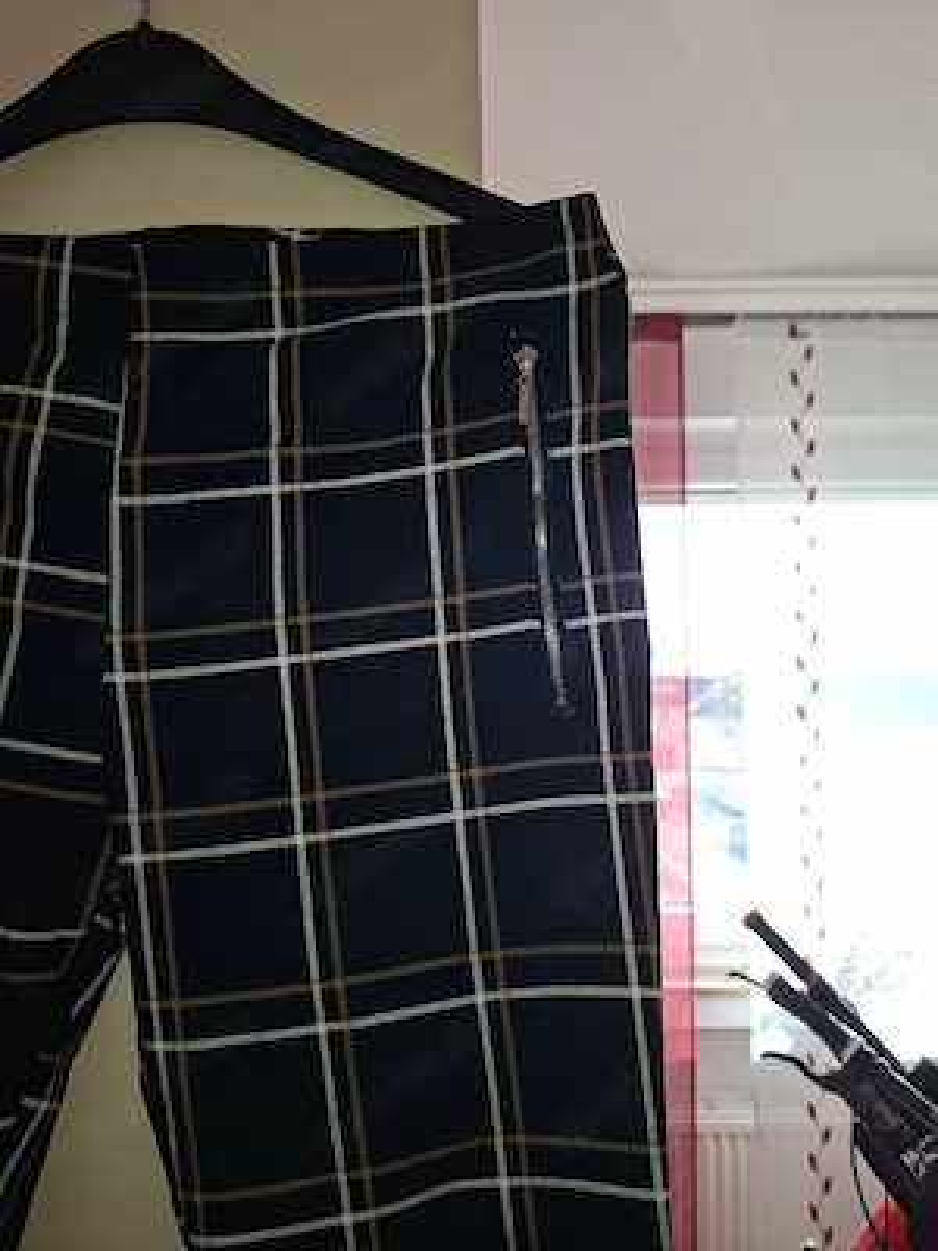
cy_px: 626
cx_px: 469
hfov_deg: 58.9
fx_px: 831
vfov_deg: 73.9
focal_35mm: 23
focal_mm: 5.54
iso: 50
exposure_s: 1/217
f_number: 1.8
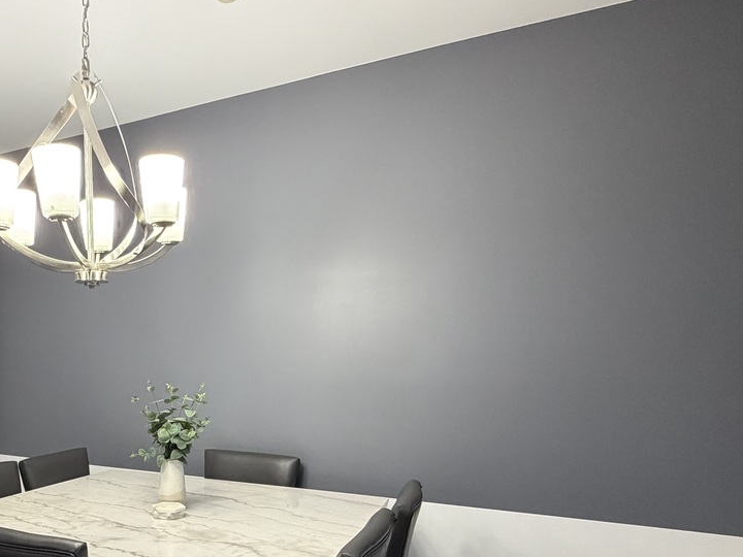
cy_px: 420
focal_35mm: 28
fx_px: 601
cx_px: 181
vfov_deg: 47.8
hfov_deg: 59.8
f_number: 2.2
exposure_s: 1/60
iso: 400
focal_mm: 2.22
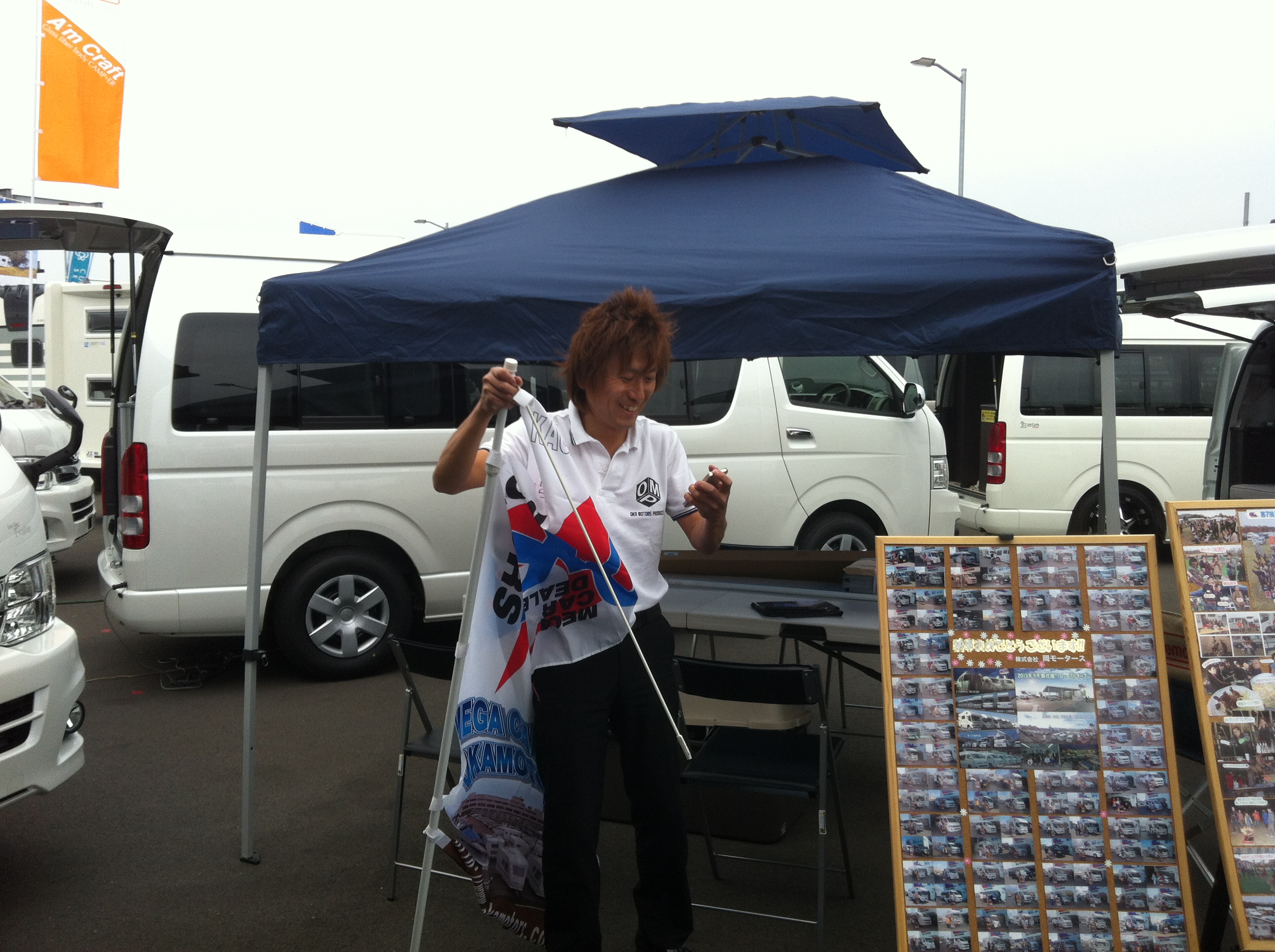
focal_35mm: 35
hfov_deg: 52.7
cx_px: 638
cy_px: 476
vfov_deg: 40.6
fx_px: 1287
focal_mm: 3.85
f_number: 2.8
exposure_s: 1/838
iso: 80
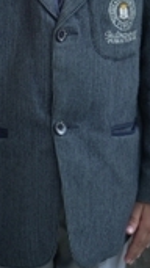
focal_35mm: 132
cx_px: 54
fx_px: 935
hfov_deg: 9.2
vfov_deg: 16.0
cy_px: 9
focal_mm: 48
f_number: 7.1
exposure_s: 1/125
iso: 320
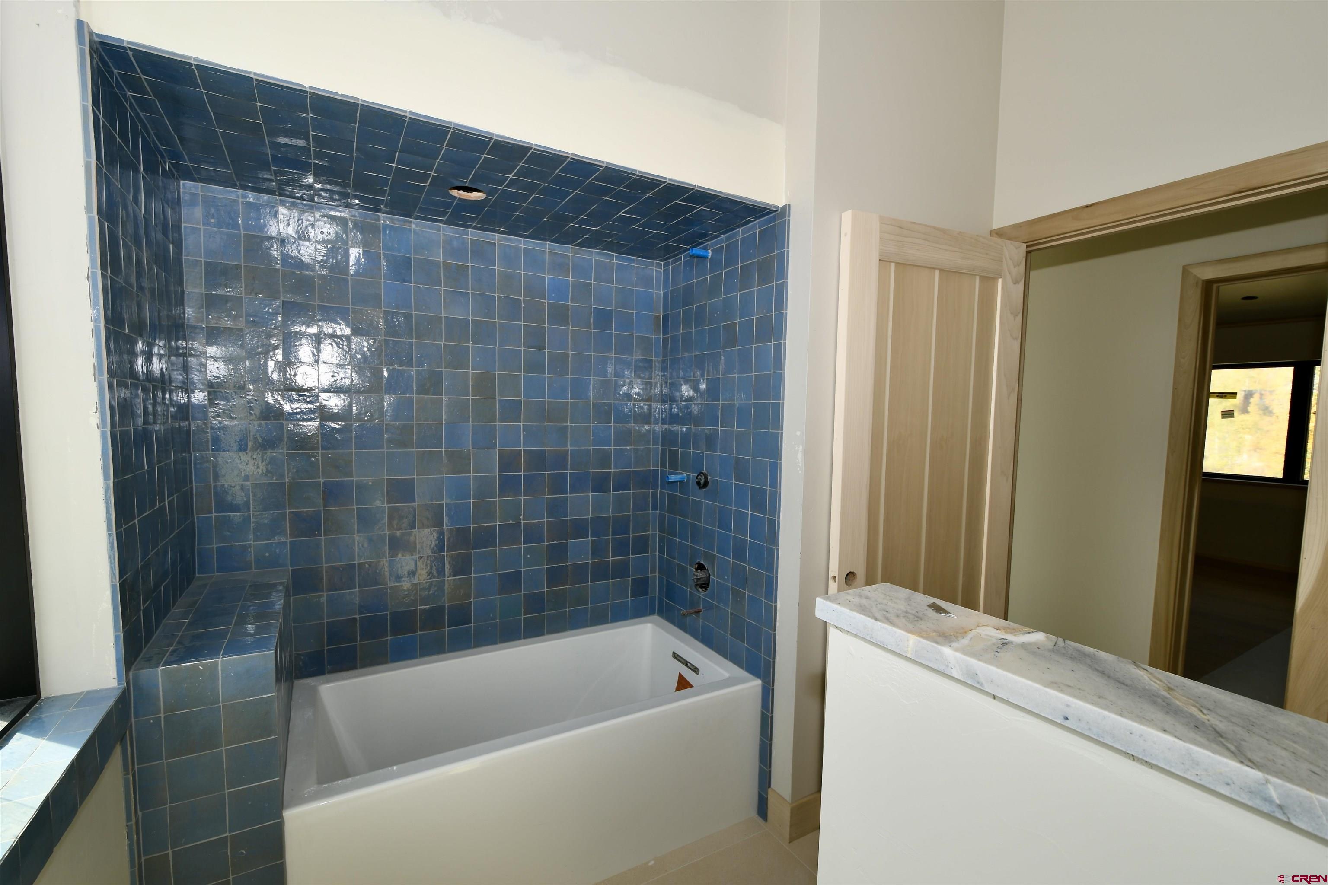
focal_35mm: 15
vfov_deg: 77.3
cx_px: 664
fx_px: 553
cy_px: 442
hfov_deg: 100.4
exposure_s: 1/60
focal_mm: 10
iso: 100
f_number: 7.1
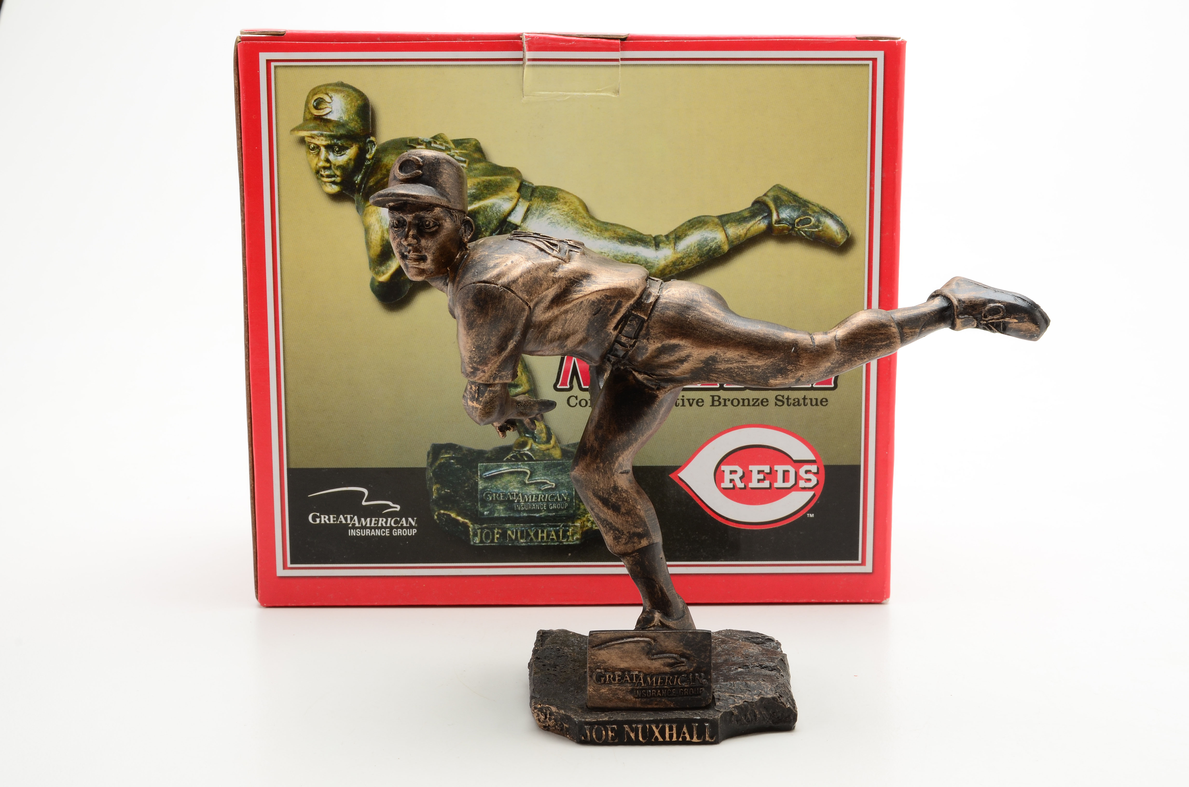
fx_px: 1681
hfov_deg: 39.0
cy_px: 394
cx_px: 594
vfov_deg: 26.4
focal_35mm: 51
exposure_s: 1/160
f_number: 18
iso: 100
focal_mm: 34
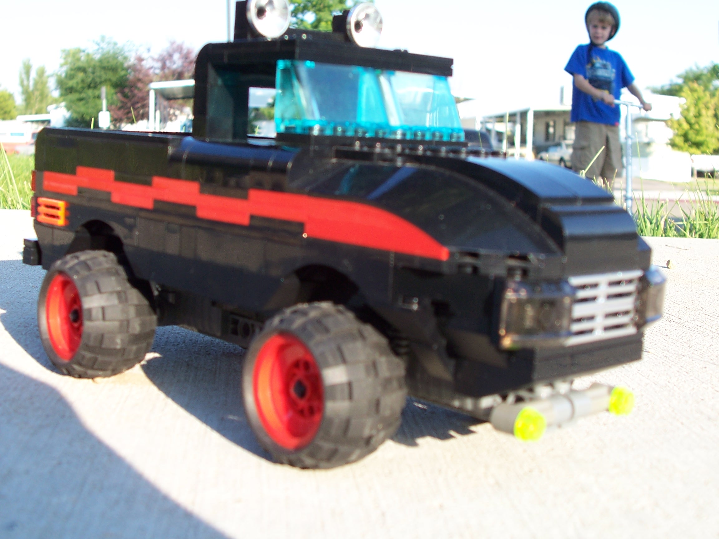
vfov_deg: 29.1
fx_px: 1039
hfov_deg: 38.2
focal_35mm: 50
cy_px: 270
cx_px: 360
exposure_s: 1/250
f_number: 3.4
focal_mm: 8.6
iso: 80
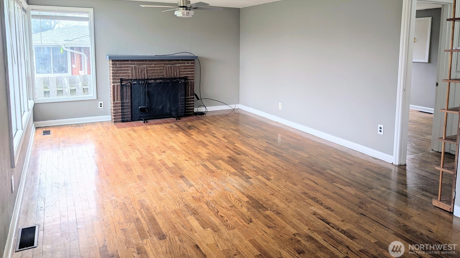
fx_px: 329
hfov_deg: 69.9
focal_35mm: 27
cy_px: 83
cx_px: 228
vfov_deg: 42.2
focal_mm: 6.9
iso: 22
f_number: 1.68
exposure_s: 1/120
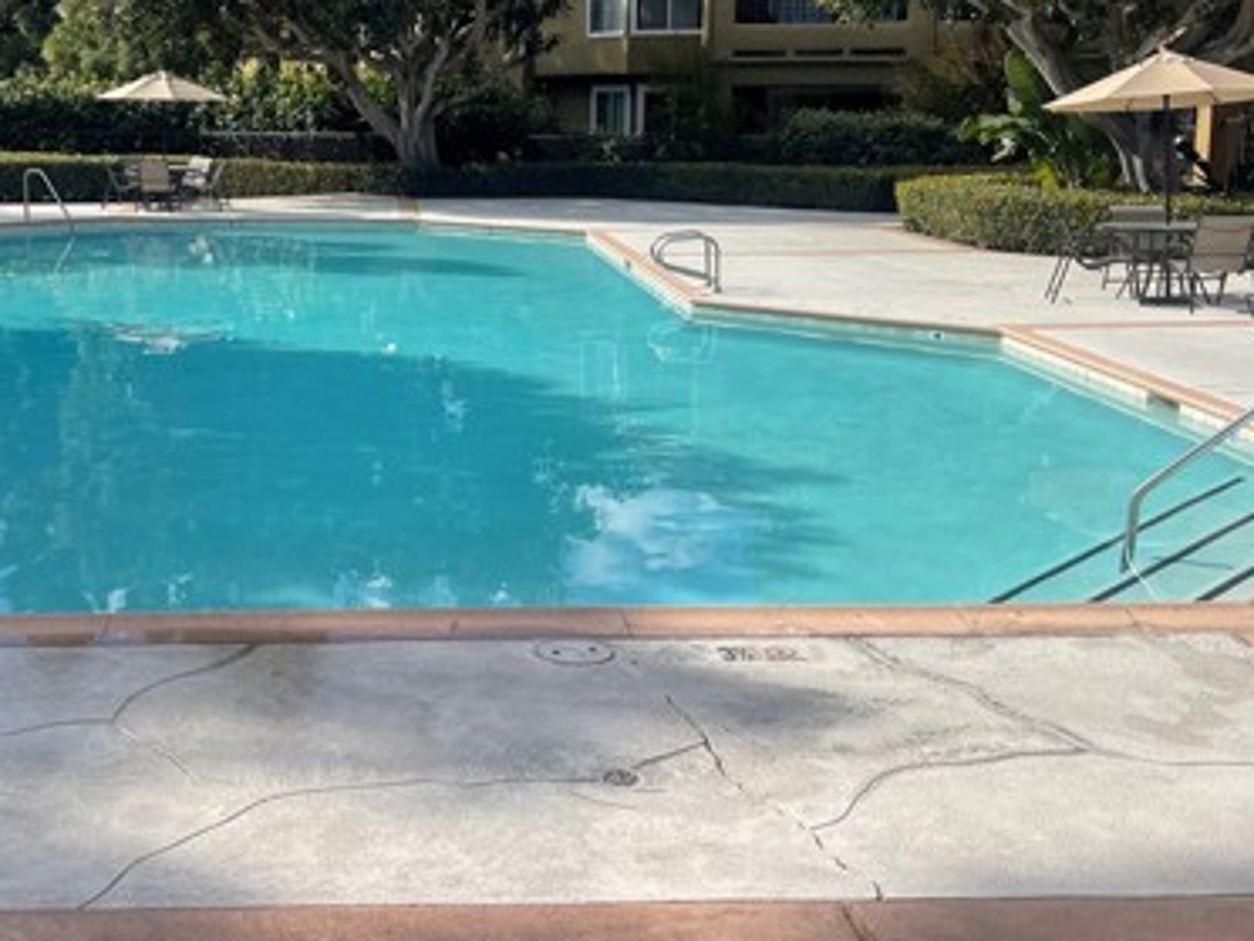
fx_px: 1558
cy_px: 344
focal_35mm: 43
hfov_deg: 43.5
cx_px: 458
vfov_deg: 33.4
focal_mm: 5.1
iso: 32
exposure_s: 1/3448
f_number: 1.6
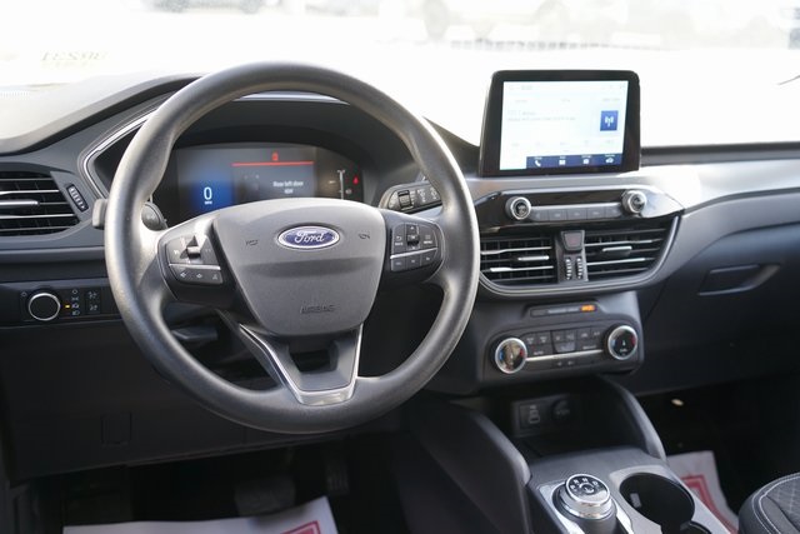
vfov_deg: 33.4
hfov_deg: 48.4
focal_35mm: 40
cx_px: 400
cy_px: 267
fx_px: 889
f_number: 4
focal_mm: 40
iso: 200
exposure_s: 1/60
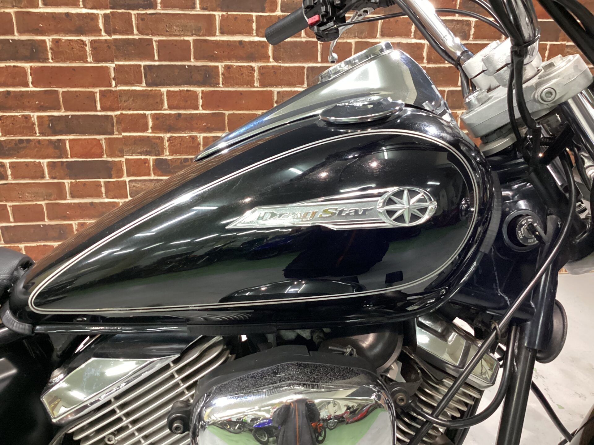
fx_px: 532
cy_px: 222
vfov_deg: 45.4
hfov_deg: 58.4
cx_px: 297
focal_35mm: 31
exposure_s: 1/30
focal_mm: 3.3
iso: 640
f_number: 2.4
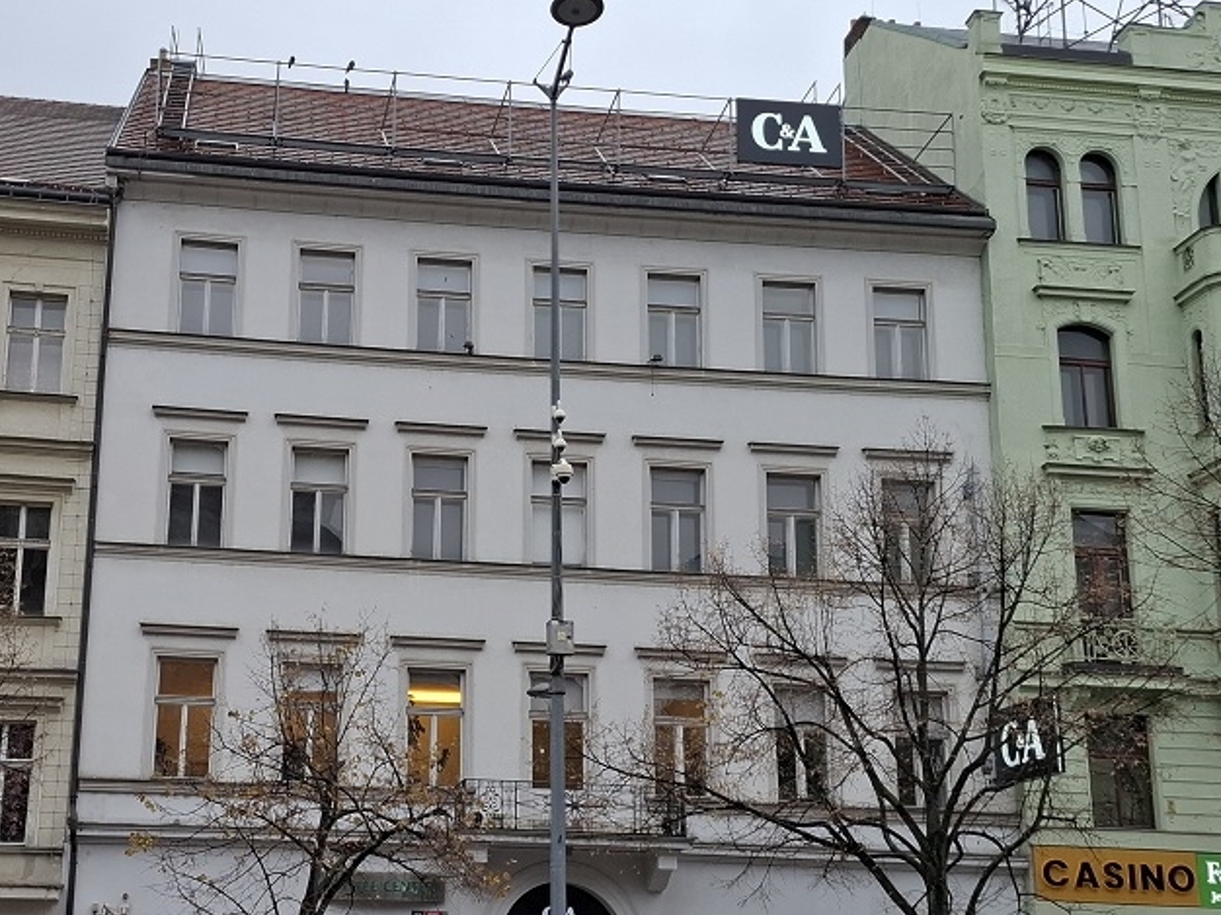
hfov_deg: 41.5
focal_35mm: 45
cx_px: 392
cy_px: 570
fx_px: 1587
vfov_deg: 32.0
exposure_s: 1/184
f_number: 1.8
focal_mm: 5.54
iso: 50
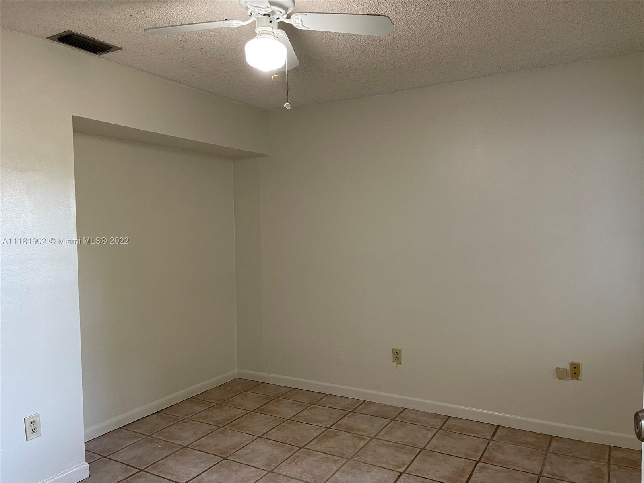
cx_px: 322
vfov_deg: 53.1
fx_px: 484
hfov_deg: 67.3
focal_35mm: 26
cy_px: 242
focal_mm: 5.1
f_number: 1.6
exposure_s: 1/60
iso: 125
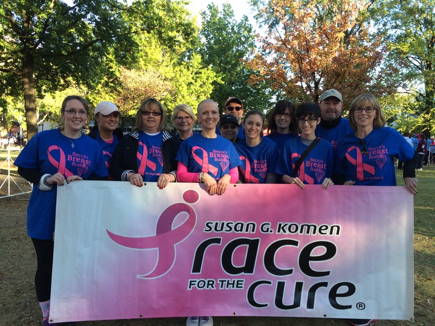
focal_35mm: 29
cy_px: 163
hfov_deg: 61.7
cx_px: 218
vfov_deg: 48.2
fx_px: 364
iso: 32
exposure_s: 1/120
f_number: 2.2
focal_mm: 4.15
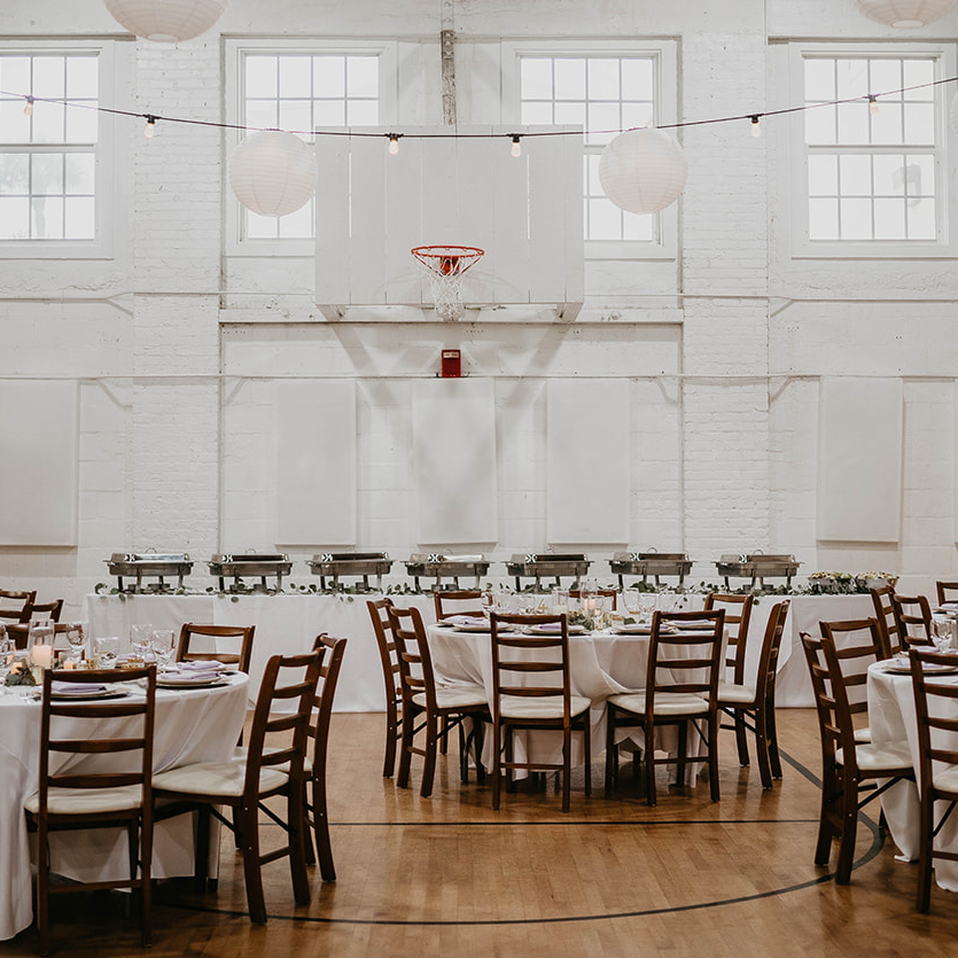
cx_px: 509
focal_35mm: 57
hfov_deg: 30.0
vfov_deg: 30.0
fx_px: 1785
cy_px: 438
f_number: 1.4
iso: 200
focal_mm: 35
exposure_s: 1/200
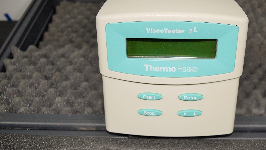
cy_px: 86
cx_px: 165
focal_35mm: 41
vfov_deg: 29.0
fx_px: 289
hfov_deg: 49.0
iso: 200
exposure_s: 1/60
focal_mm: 20
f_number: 3.8
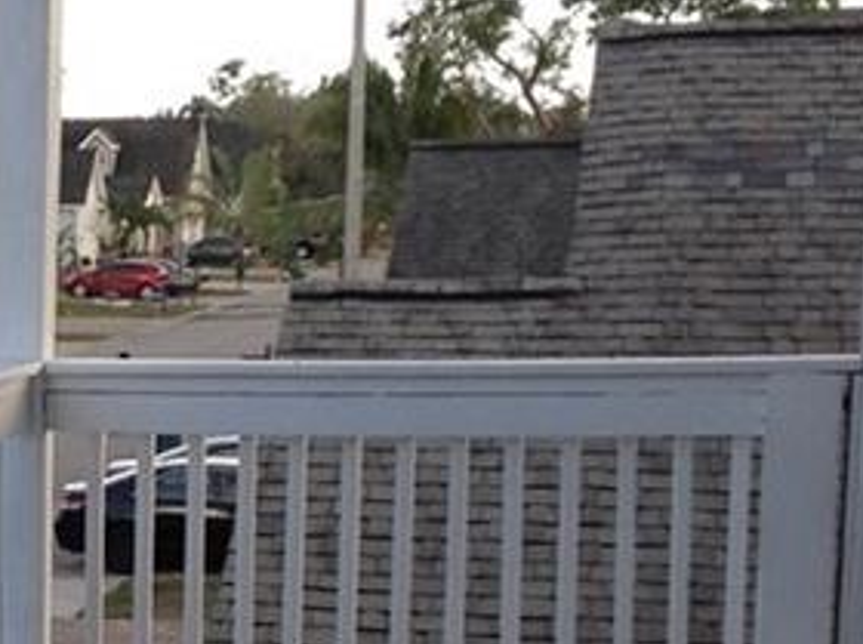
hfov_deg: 14.4
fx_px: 3186
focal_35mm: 128
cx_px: -447
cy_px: 650
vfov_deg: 11.4
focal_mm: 4.28
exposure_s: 1/285
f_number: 2.4
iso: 50
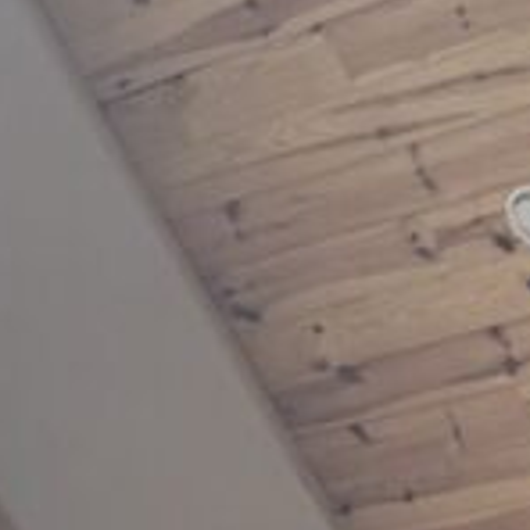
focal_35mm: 155
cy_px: 1608
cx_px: 602
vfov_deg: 9.0
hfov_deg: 11.1
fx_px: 2685
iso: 80
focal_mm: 6.76
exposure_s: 1/980
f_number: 1.78
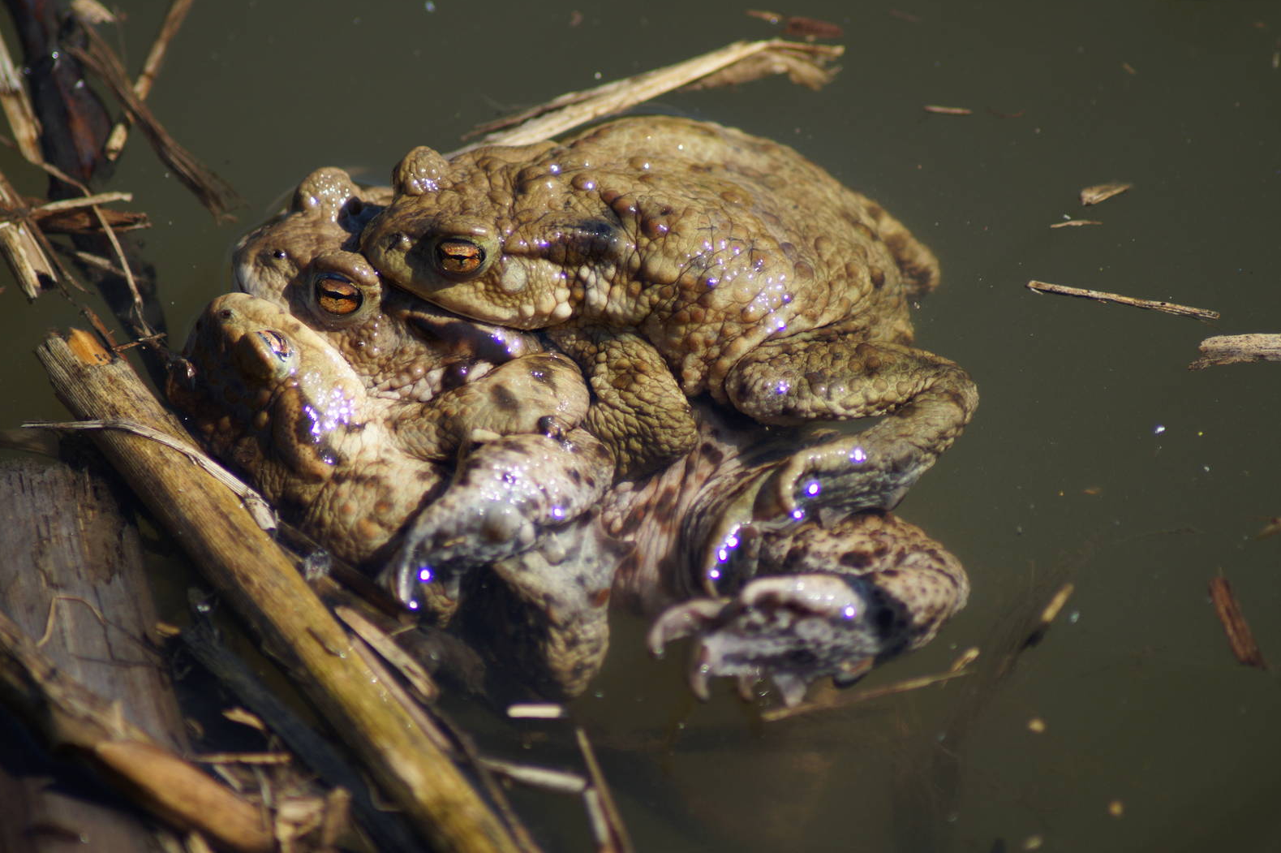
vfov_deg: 3.0
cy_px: 428
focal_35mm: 456
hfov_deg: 4.5
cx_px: 636
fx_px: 16217
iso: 200
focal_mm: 300
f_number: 5.6
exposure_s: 1/500
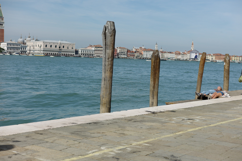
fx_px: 363
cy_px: 80
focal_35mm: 54
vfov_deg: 25.0
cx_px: 126
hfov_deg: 36.9
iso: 160
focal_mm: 50
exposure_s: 1/3000
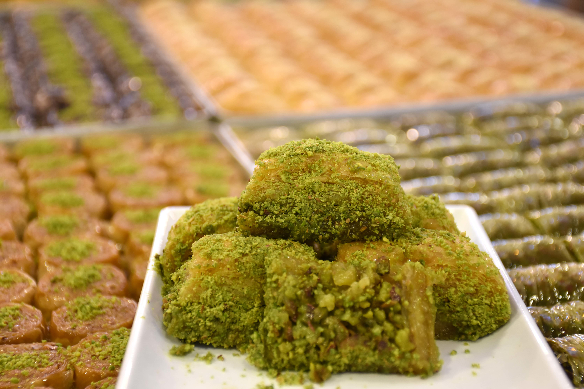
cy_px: 194
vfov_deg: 17.5
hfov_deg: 26.0
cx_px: 292
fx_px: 1265
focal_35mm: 78
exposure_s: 1/25
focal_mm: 52
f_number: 4.8
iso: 640
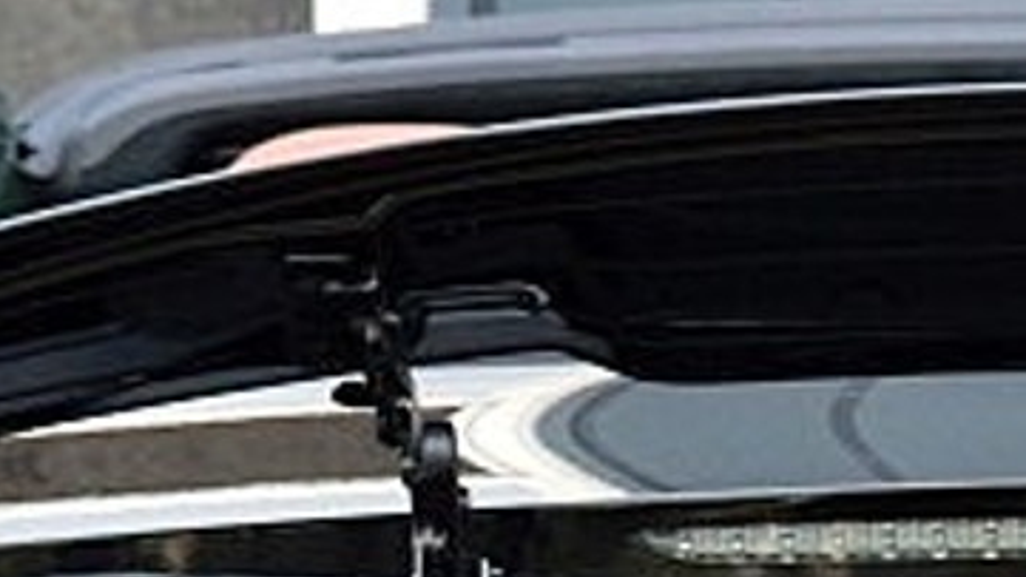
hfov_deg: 6.1
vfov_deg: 3.4
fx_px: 9548
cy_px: 1285
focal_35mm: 351
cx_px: 1108
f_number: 8
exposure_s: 1/60
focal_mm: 42
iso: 800
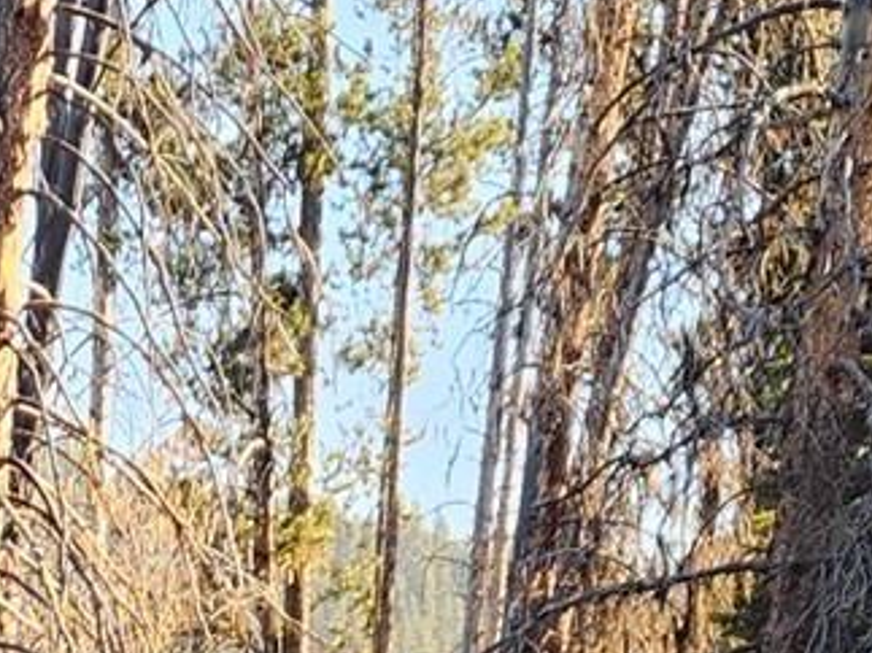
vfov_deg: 8.4
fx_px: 3676
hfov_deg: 12.9
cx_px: -410
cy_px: 2016
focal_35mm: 146
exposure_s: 1/180
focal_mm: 5.4
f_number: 1.8
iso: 20
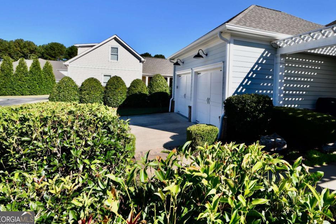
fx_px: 177
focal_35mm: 19
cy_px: 84
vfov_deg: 63.7
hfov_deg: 85.6
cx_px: 205
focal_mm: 10
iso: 100
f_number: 8
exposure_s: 1/250
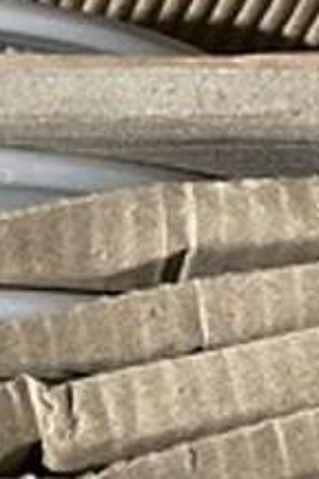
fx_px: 1356
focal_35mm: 102
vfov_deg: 19.8
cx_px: -213
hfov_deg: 12.5
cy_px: 92
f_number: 1.8
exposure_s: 1/60
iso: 500
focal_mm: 4.25
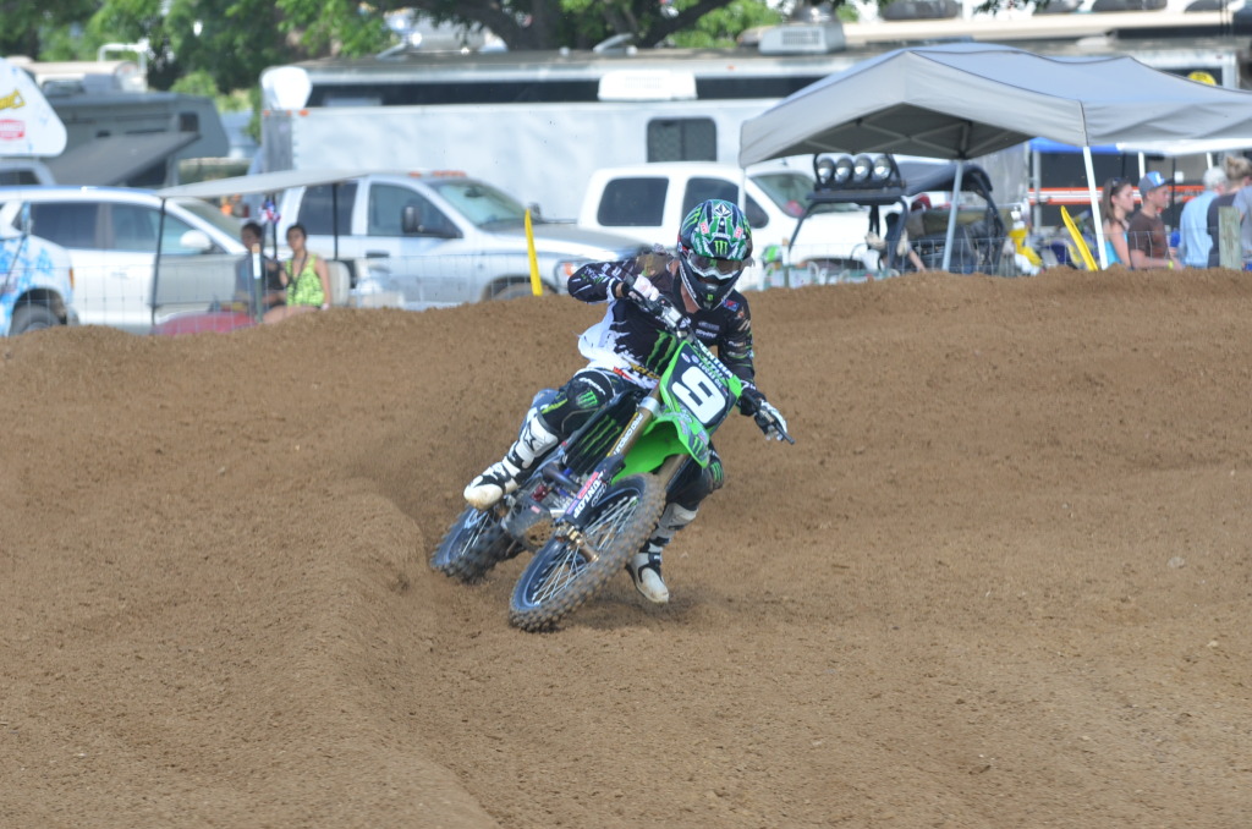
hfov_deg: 8.9
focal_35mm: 232
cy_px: 414
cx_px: 626
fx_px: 8068
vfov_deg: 5.9
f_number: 5.6
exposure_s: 1/800
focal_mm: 155
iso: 400
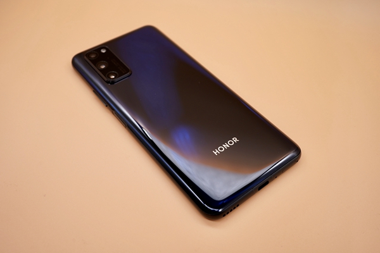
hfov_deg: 54.4
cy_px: 126
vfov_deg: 37.9
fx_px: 369
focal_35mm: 35
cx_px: 190
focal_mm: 35
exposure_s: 1/125
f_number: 8
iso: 500
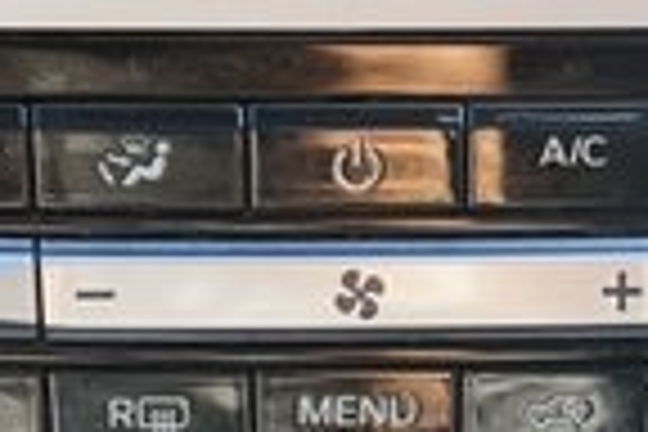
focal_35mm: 191
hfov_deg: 10.8
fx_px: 3438
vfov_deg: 7.2
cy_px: 169
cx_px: 234
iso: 160
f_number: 4
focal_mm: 43
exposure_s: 1/60
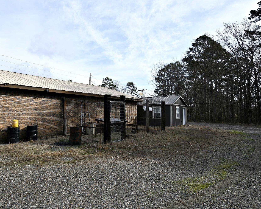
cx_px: 103
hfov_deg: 74.1
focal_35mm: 22
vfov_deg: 63.1
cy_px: 106
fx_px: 170
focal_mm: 19
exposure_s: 1/200
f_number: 7.1
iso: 64
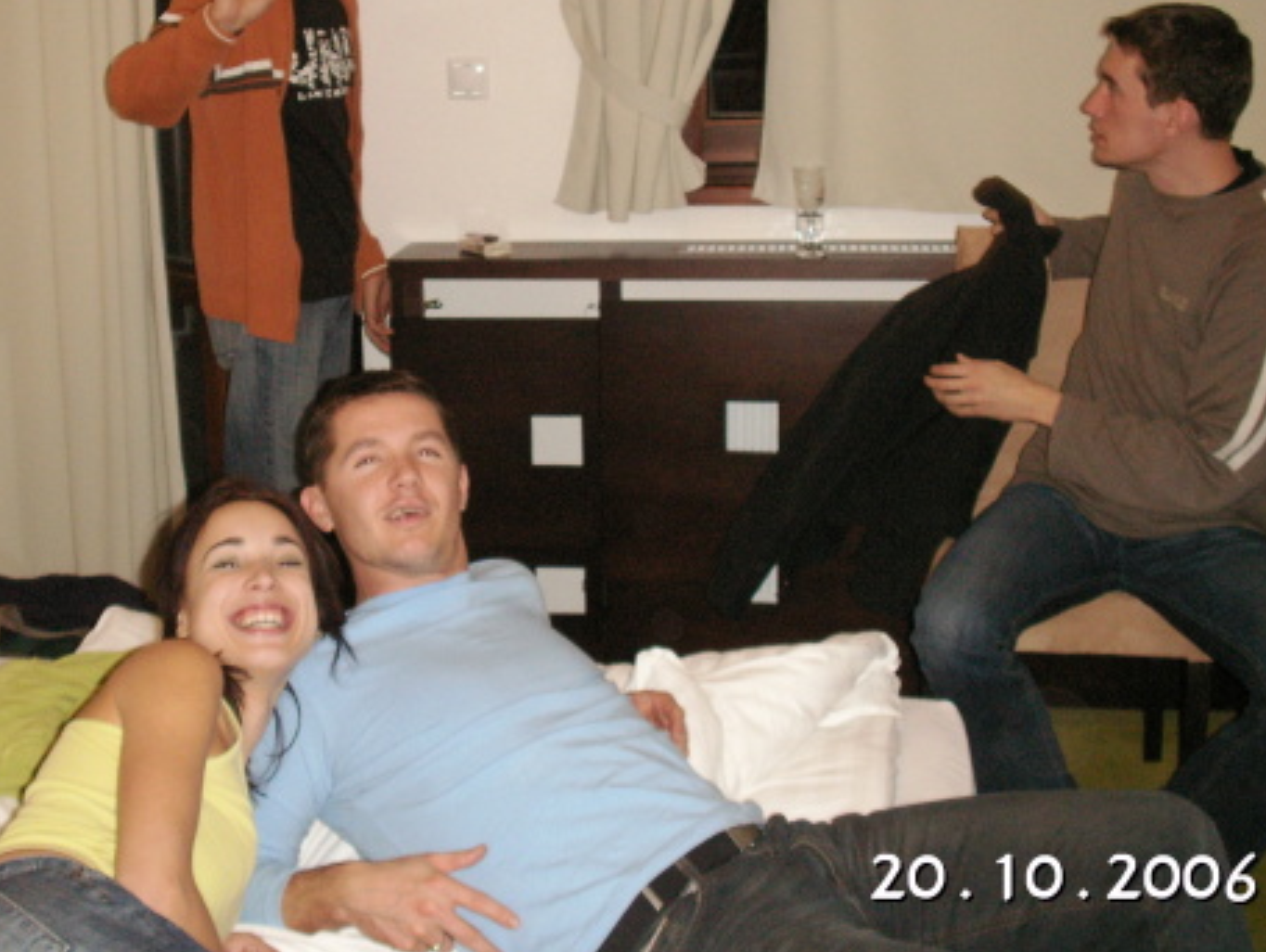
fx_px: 1903
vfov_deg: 28.0
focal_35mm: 52
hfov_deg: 36.7
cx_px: 529
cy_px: 354
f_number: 3.5
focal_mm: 7.7
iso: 160
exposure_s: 1/40
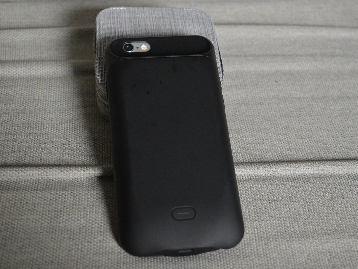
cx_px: 190
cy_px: 134
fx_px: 641
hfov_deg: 31.2
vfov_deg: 23.7
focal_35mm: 62
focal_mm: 38
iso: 2500
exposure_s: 1/60
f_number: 4.8
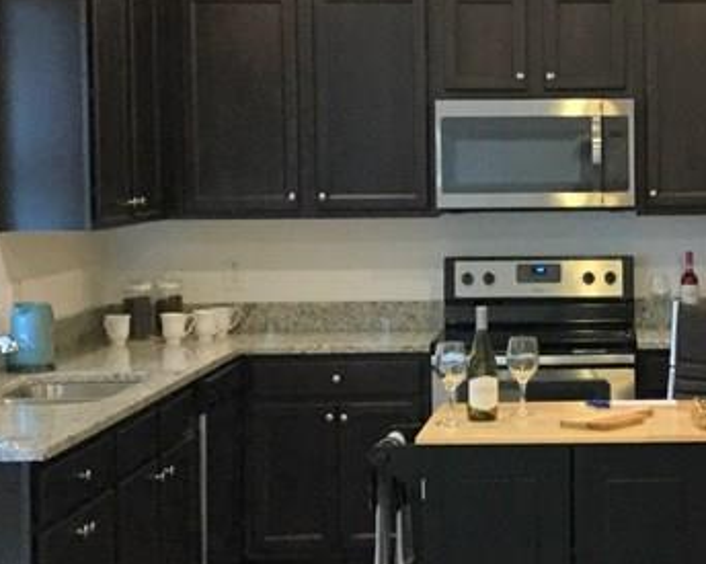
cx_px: 708
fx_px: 1880
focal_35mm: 90
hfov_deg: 20.6
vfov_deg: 17.1
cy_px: 219
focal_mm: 3.3
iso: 200
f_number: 2.4
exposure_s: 1/30
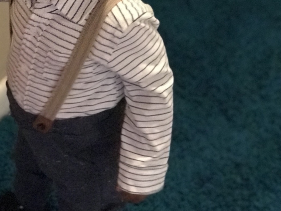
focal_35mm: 112
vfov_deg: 13.0
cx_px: 81
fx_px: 909
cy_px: -24
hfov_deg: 17.5
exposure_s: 1/60
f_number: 2.8
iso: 1250
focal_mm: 6.6
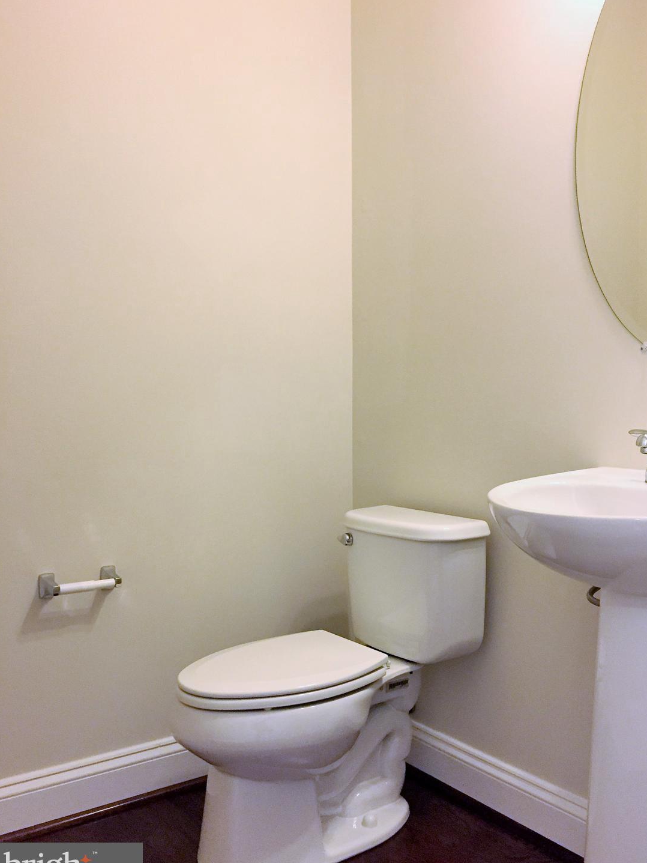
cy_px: 431
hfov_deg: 45.4
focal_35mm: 31
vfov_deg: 58.3
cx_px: 339
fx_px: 772
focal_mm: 4.15
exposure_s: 1/30
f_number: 2.2
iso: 160
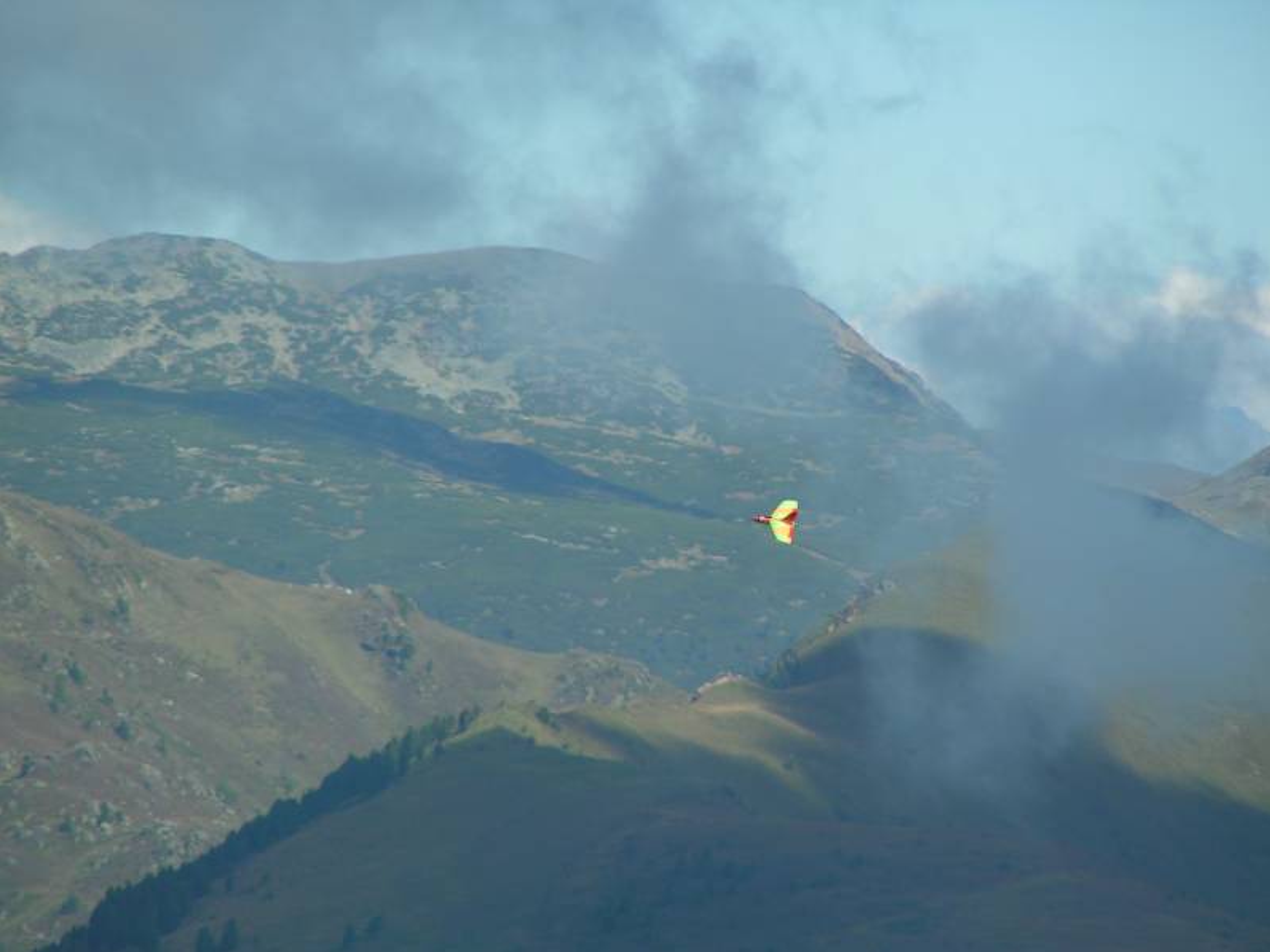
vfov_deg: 3.9
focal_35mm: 382
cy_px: 477
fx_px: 14015
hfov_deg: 5.2
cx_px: 637
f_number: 3.5
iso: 50
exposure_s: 1/1000
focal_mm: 58
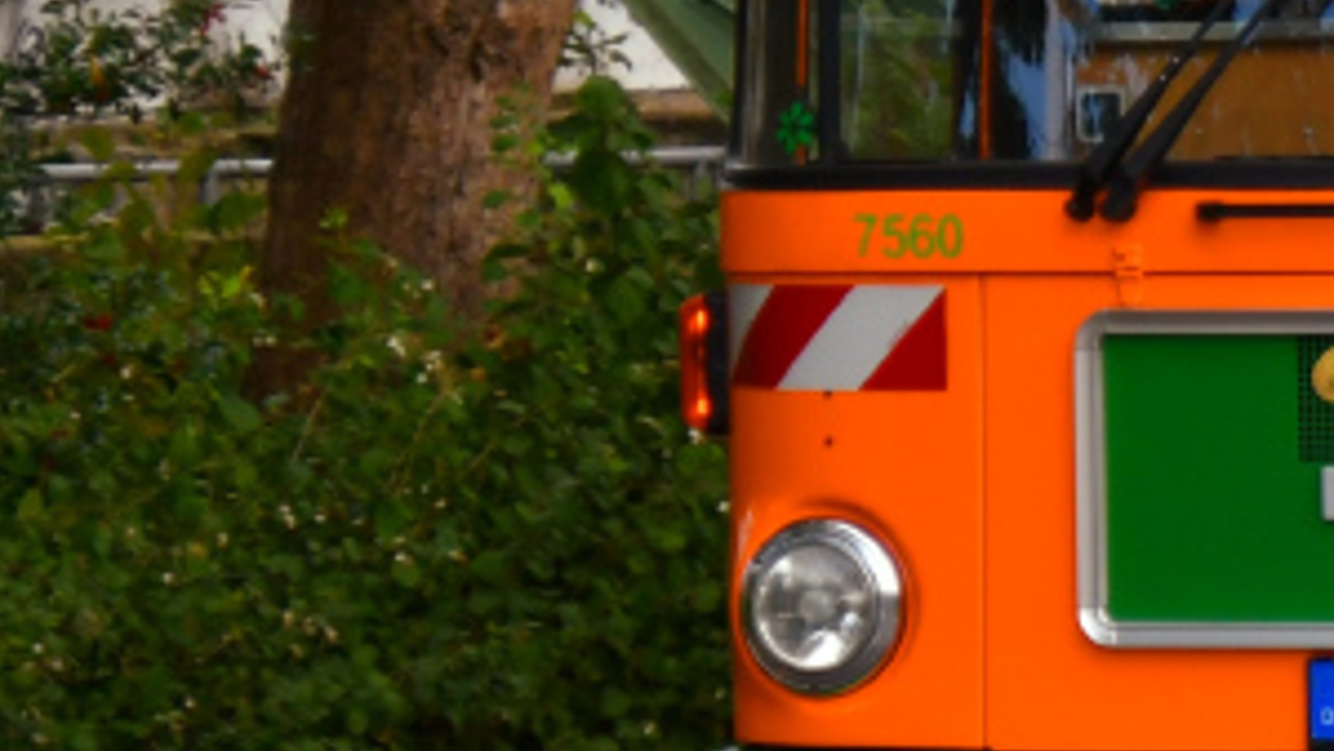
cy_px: -193
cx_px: 2308
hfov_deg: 4.9
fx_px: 15569
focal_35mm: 440
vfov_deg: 2.8
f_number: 4.5
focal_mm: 65
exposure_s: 1/1000
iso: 400
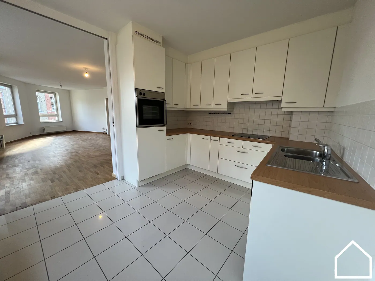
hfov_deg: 106.2
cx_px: 188
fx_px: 141
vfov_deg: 89.9
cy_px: 140
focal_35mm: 13
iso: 100
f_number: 1.8
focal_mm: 1.57
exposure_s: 1/100
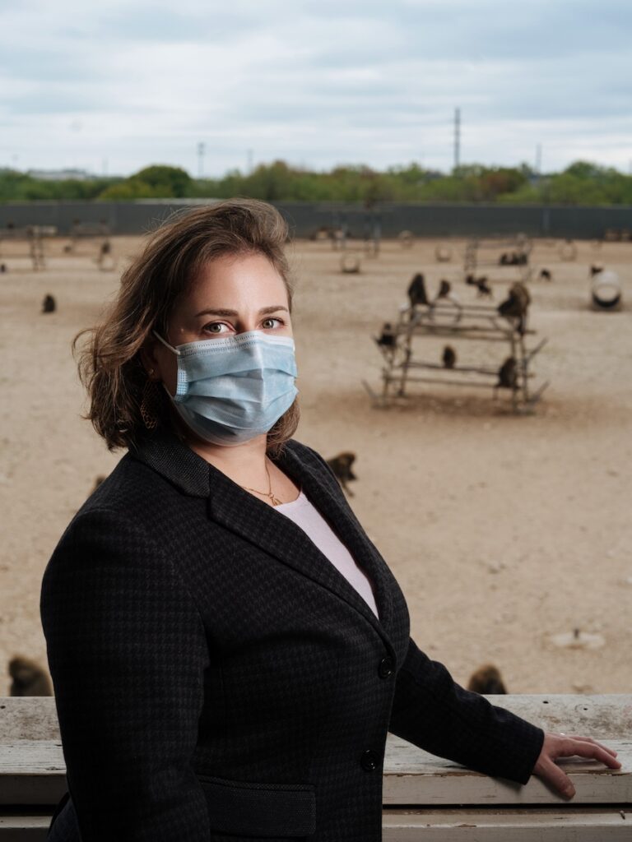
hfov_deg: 23.3
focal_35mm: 63
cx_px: 316
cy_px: 421
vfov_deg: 30.7
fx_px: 1534
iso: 400
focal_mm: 80
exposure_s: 1/200
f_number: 10
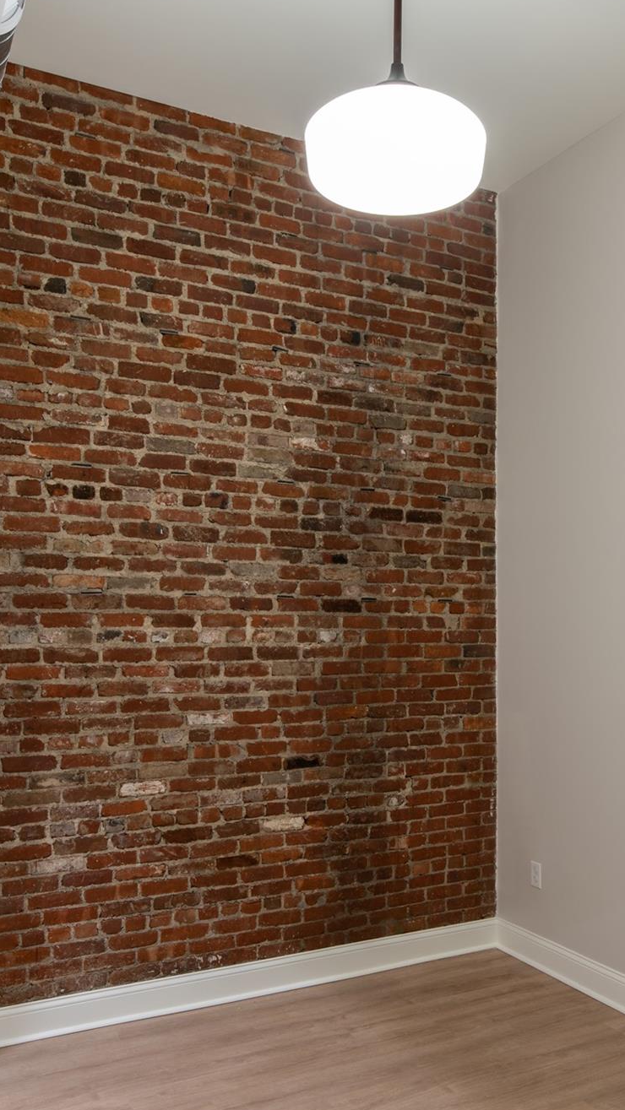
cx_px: 377
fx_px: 913
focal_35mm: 31
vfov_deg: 62.6
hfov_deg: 37.6
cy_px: 564
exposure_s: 4
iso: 100
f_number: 11
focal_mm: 19
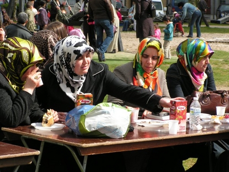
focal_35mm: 168
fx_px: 1111
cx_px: 114
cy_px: 86
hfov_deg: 11.8
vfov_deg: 8.8
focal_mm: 27.9
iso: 50
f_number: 5
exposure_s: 1/320
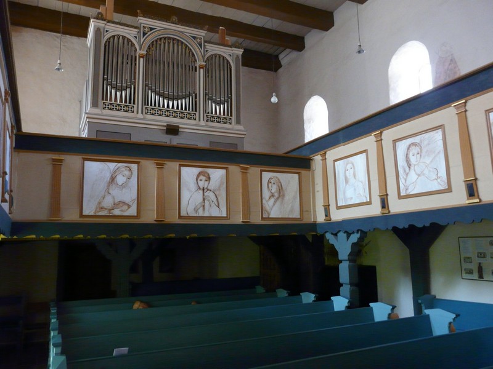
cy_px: 184
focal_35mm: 28
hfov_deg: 63.4
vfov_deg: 49.7
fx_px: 399
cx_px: 246
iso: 400
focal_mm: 4.6
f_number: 2.8
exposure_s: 1/13
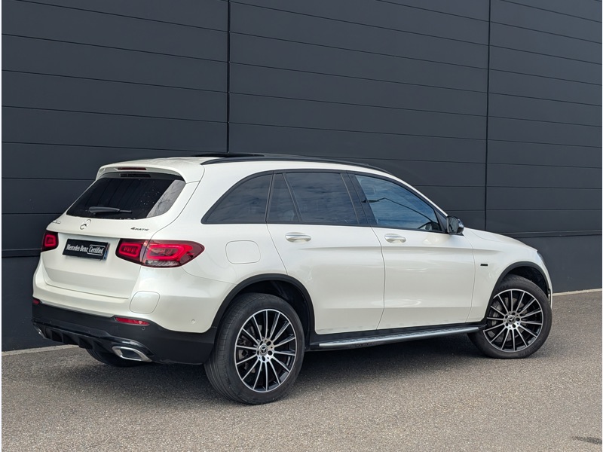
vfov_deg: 29.7
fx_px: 854
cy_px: 226
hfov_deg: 38.9
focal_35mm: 49
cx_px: 302
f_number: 1.68
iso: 20
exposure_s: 1/433
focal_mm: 6.9
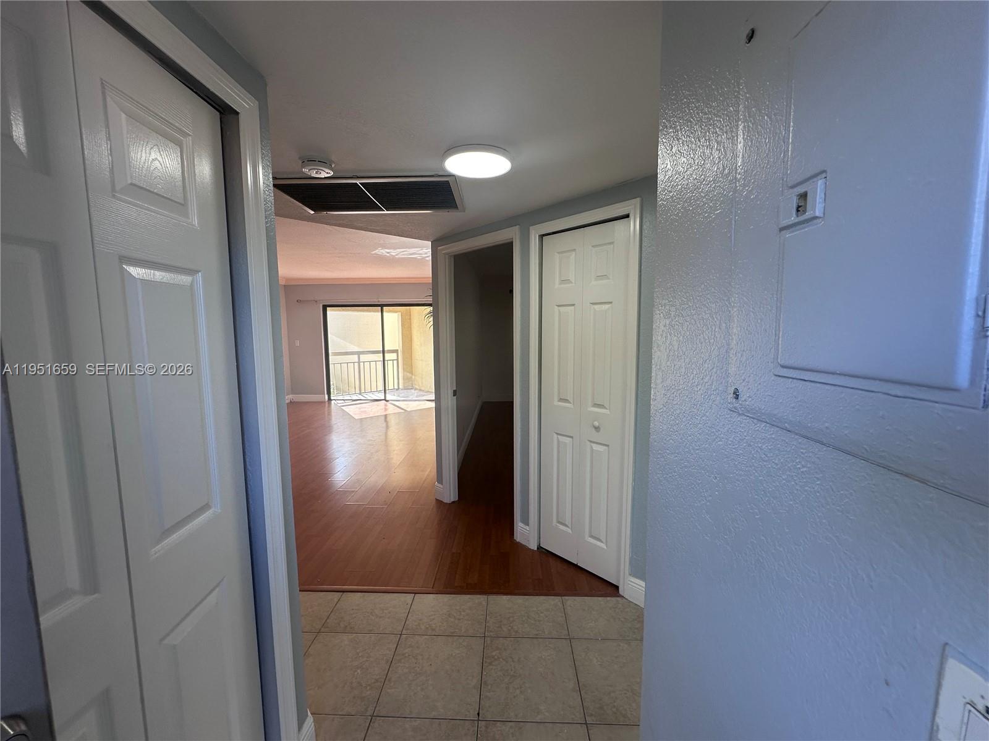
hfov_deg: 102.1
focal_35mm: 14
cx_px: 494
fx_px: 400
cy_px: 370
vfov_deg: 85.7
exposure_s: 1/140
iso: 40
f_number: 2.2
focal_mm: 2.22
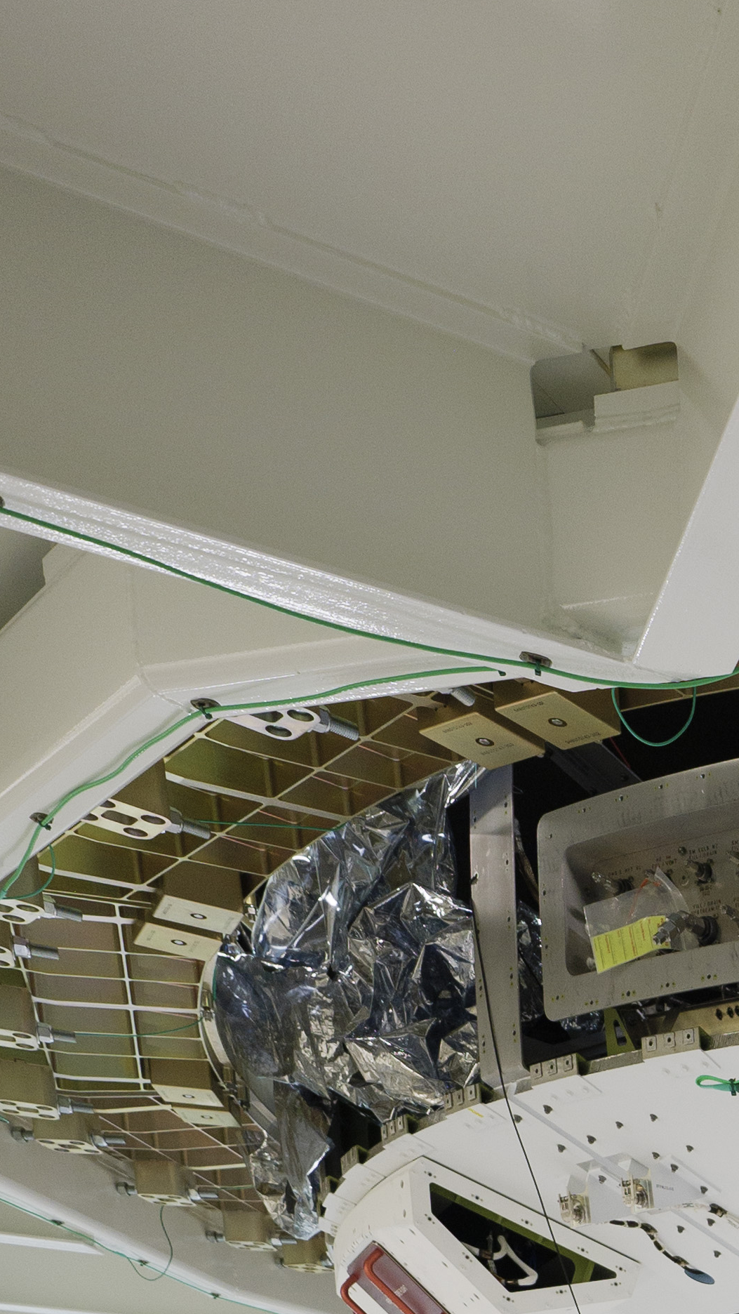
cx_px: 1329
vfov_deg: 28.7
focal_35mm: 47
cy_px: 1955
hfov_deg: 19.3
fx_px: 1637
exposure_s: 1/60
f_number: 2.8
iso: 500
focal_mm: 14
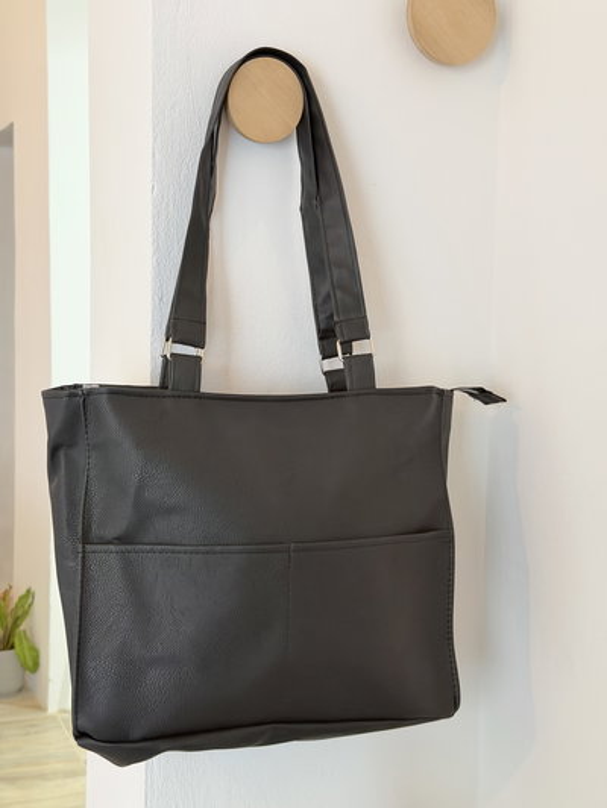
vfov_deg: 39.6
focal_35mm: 48
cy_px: 404
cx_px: 304
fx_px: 1122
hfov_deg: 30.3
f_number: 1.78
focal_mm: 6.76
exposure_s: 1/20
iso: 640
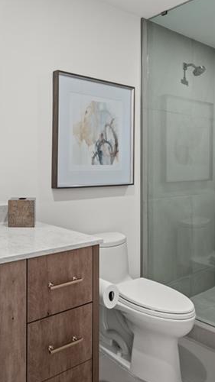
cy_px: 167
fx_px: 304
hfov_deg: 37.5
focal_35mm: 30
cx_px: 42
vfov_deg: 64.1
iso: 400
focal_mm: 14
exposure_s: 1/5
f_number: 9
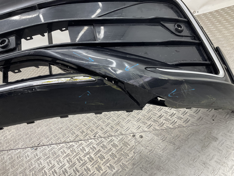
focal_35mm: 29
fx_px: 196
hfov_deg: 61.7
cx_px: 117
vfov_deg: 48.2
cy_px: 88
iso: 64
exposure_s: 1/100
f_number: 1.8
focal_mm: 3
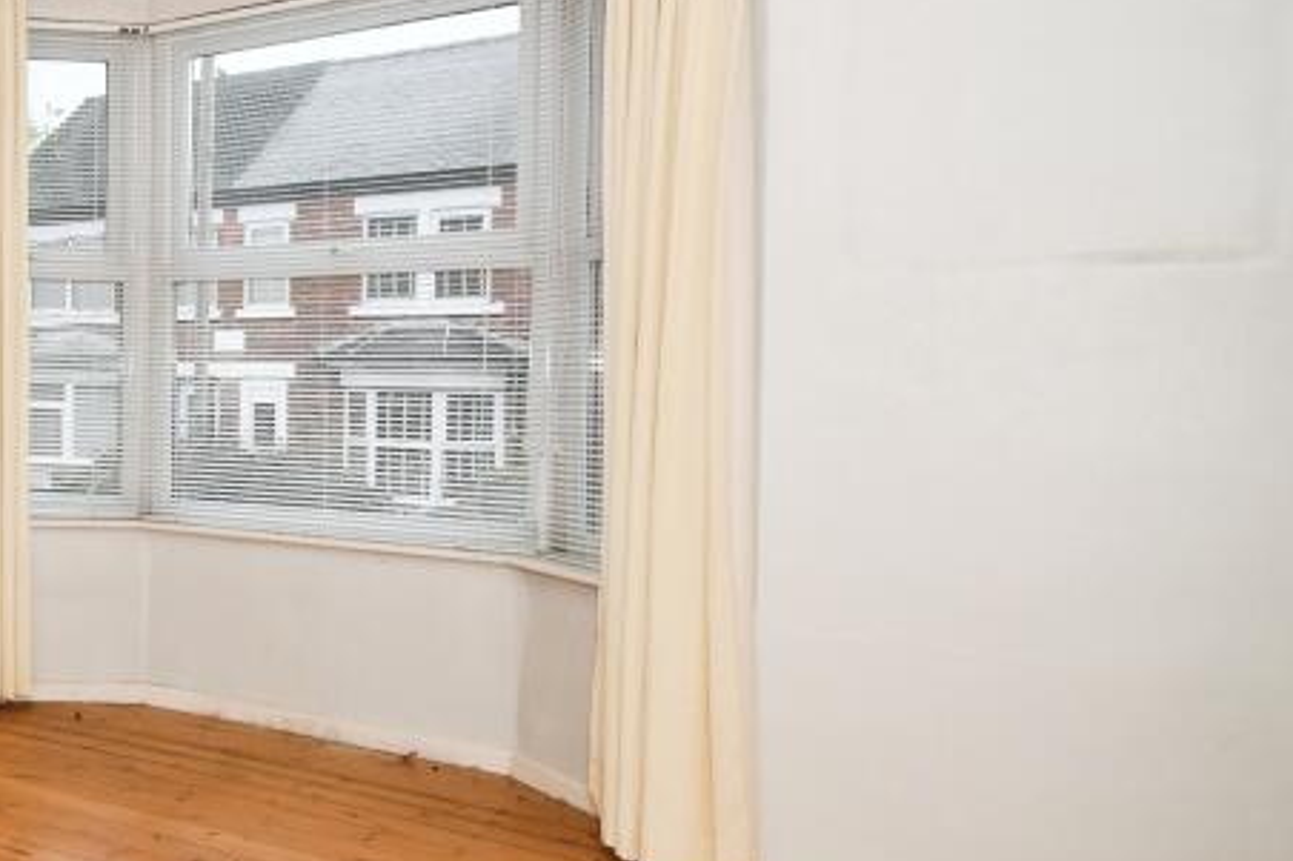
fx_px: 1221
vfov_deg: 38.8
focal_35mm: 34
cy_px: 362
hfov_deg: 43.5
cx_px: -123
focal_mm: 10
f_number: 8
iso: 400
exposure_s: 1/60
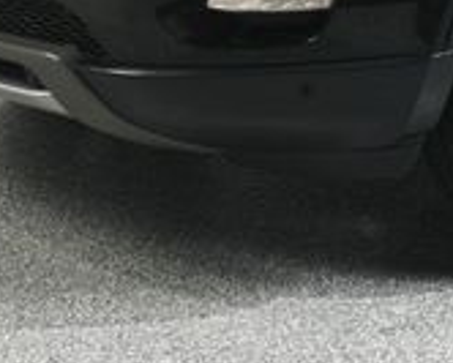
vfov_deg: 11.4
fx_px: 1744
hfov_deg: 14.4
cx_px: 527
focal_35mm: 130
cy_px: -169
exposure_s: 1/160
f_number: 10
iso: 100
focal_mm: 24
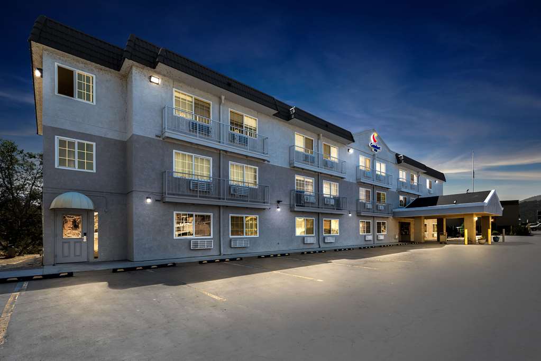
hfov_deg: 98.5
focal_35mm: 16
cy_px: 180
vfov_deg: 75.6
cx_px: 270
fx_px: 233
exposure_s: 1/160
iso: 250
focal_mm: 15.5
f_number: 10
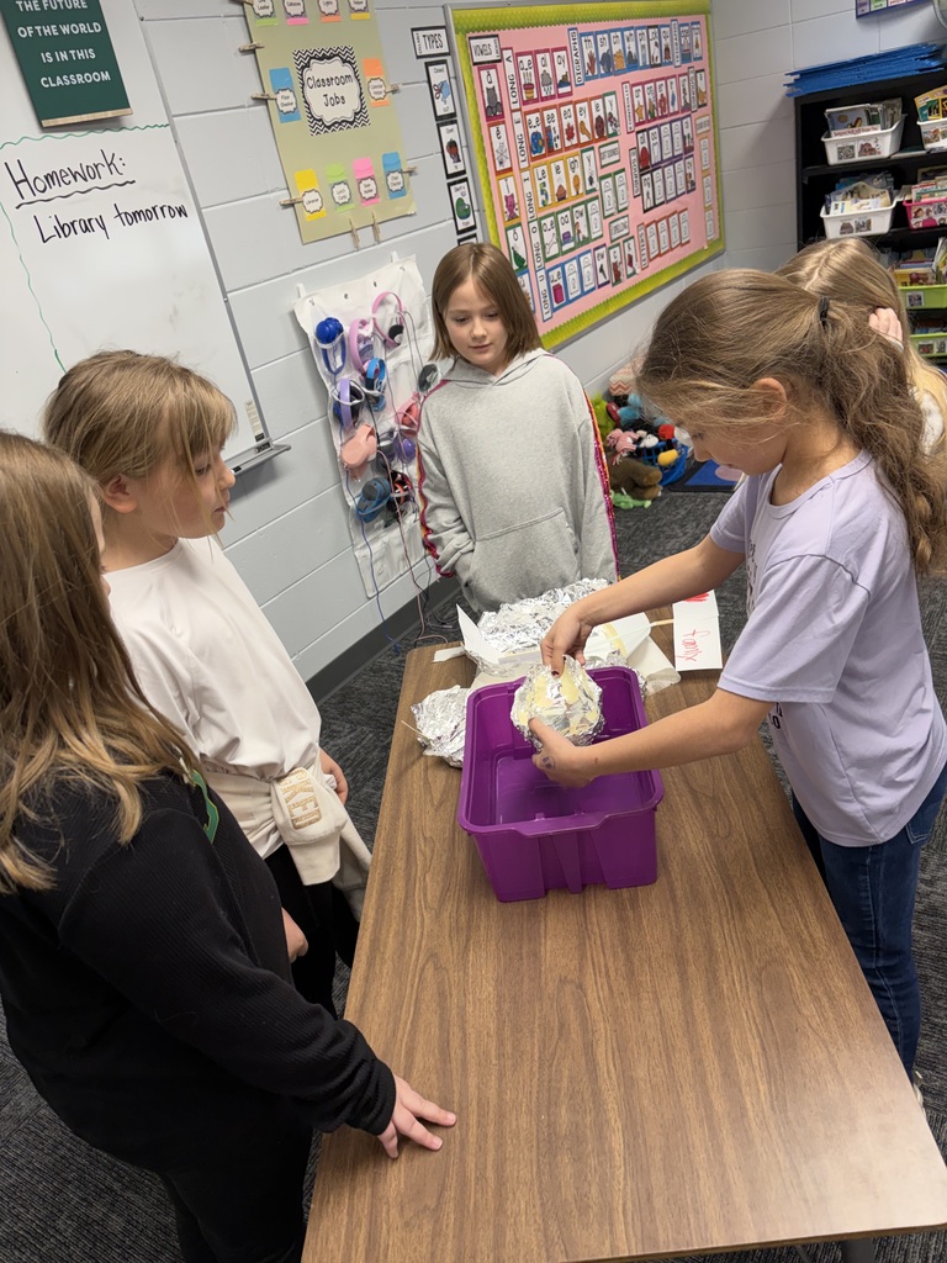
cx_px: 474
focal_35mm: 26
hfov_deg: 53.1
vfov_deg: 67.3
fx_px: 948
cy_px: 632
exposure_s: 1/120
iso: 125
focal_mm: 5.96
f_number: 1.6
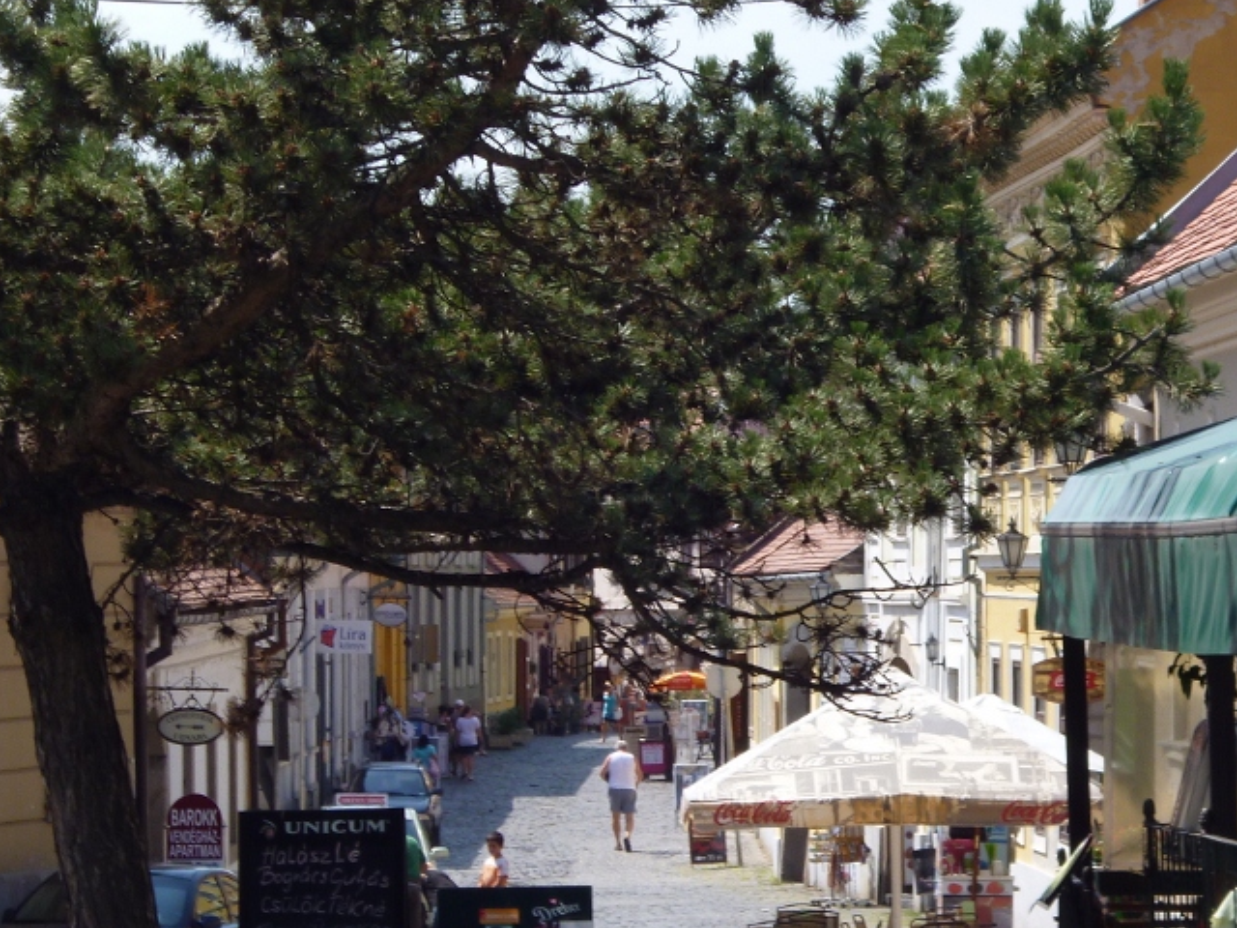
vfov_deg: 8.5
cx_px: 769
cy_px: 541
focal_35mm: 175
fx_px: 6254
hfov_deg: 11.3
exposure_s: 1/160
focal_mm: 20
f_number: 6.5
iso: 100
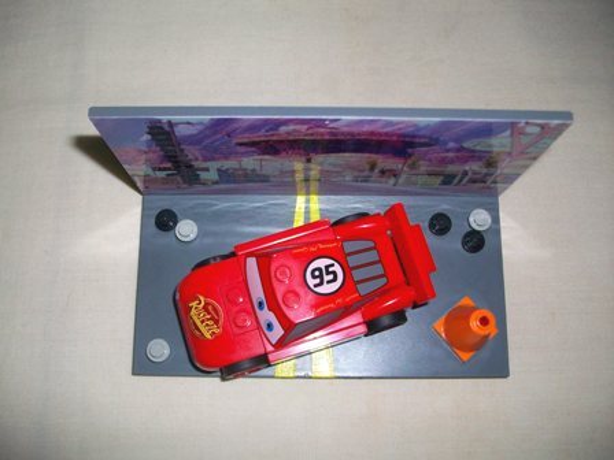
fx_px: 603
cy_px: 230
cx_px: 307
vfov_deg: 41.8
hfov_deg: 54.0
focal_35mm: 34
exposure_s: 1/60
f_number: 2.8
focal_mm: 5.7
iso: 160
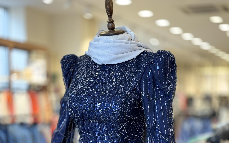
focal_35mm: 68
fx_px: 424
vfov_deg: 18.6
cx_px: 115
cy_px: 144
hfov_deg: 30.2
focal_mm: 6.76
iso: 100
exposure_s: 1/100
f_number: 1.78
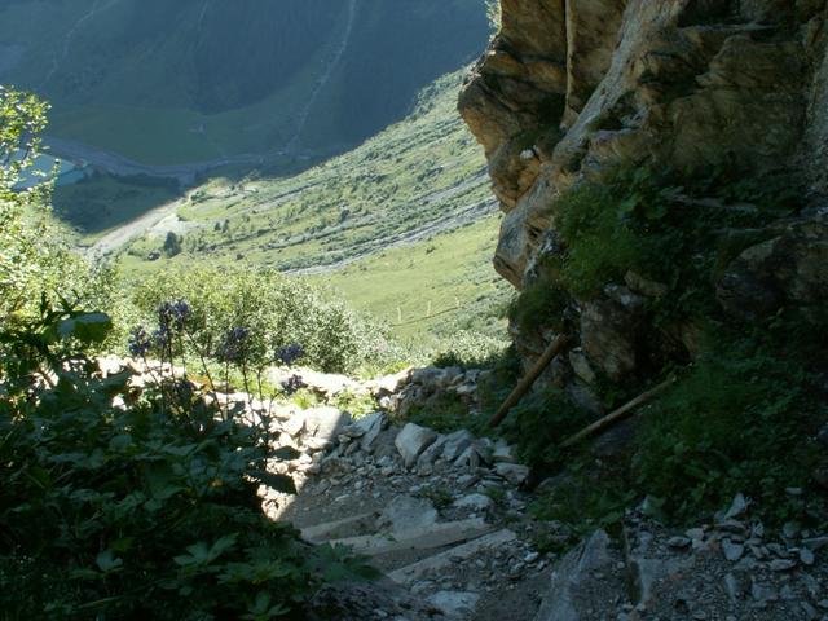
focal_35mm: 35
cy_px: 310
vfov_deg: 40.7
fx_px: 837
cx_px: 414
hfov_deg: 52.6
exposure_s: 1/40
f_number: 7.1
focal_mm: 5.86
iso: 50
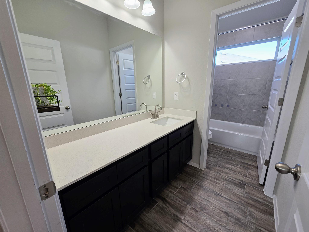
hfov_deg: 106.2
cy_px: 116
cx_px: 154
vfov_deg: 89.9
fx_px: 116
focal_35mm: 13
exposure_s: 1/60
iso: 64
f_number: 2.2
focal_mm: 2.2
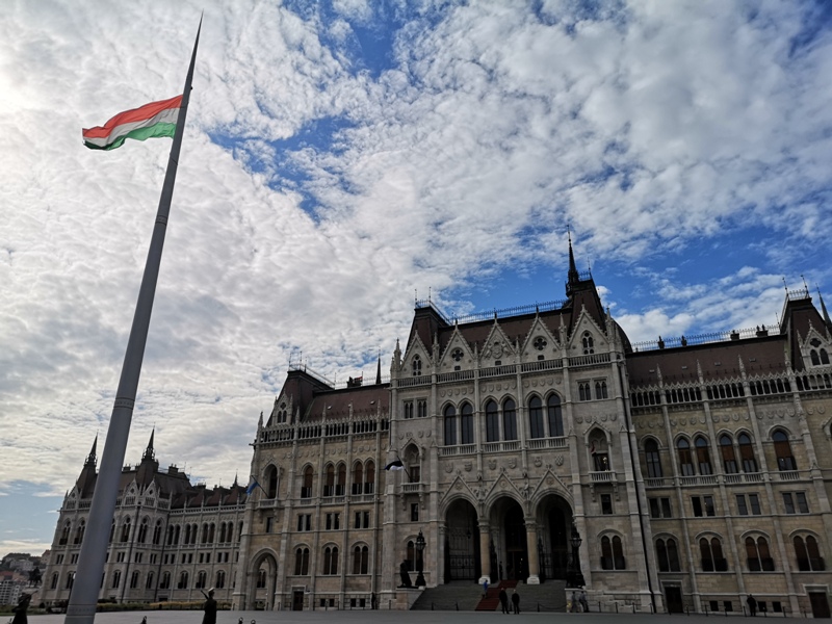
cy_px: 312
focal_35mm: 27
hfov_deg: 65.3
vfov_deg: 51.4
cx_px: 416
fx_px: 649
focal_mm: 3.95
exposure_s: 1/8696
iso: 50
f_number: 1.8
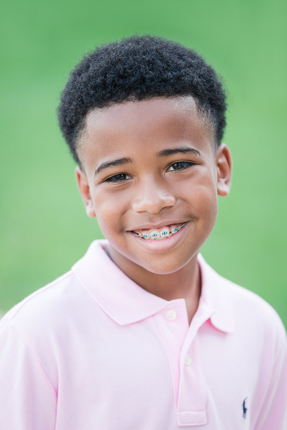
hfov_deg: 9.2
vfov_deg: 13.7
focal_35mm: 150
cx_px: 144
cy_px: 215
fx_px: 1792
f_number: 2.8
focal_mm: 150
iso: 320
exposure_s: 1/320
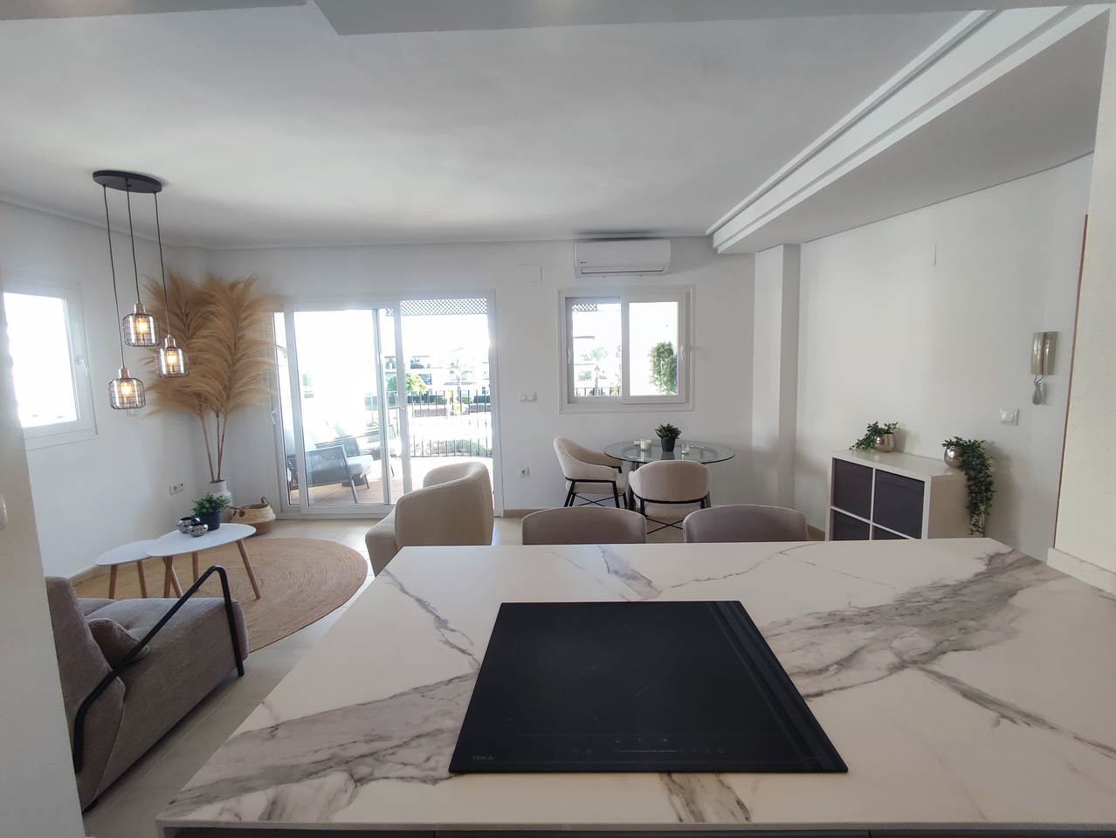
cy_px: 419
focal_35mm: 16
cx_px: 558
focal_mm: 1.65
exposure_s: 1/100
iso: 66
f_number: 2.2
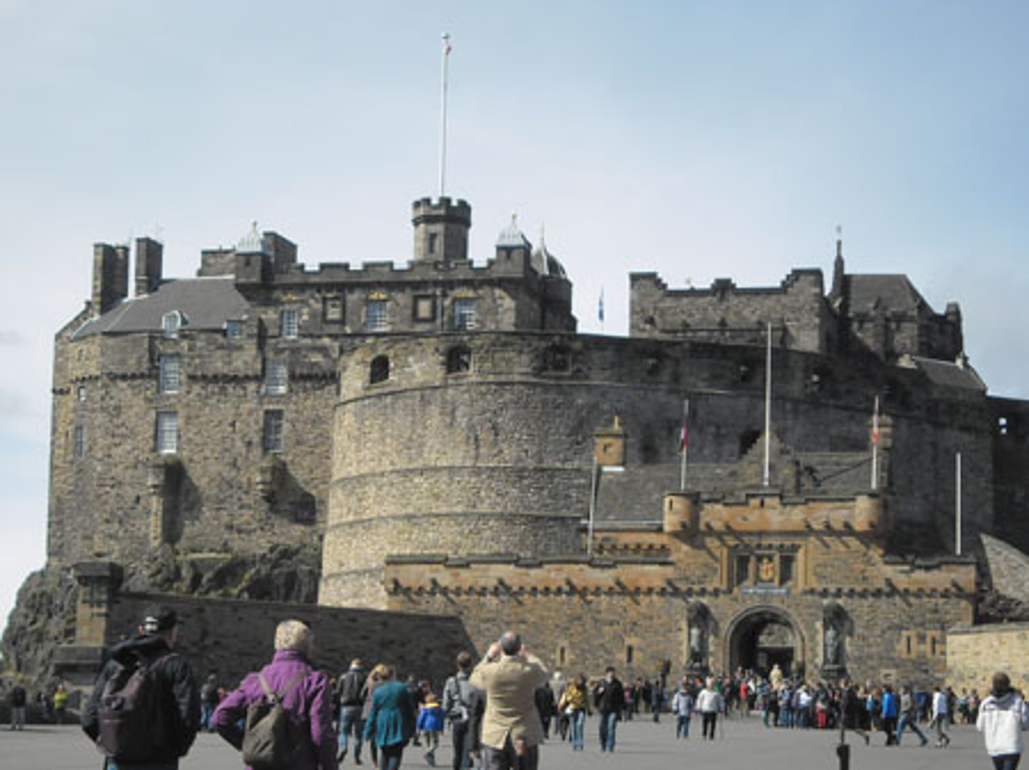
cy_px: 385
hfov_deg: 26.3
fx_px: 2199
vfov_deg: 19.9
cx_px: 514
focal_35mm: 74
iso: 80
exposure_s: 1/663
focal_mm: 13.2
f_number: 3.9
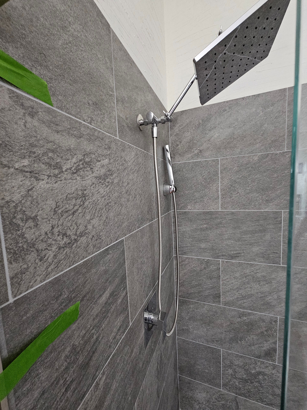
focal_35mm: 13
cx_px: 154
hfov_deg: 89.9
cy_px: 205
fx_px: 154
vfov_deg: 106.2
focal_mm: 2.2
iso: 640
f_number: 2.2
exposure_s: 1/24
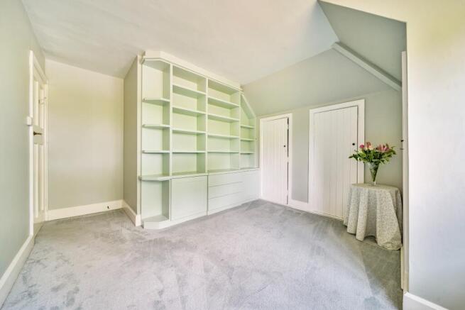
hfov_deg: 112.6
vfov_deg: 90.0
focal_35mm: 12
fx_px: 155
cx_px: 232
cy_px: 155
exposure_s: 1/3
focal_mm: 12
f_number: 8
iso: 100
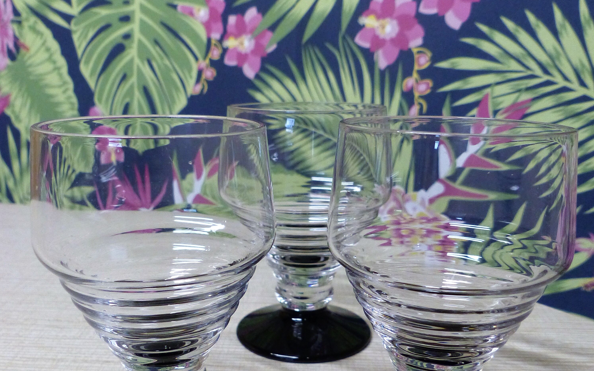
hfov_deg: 52.7
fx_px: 599
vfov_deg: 34.2
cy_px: 240
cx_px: 295
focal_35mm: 37
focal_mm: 4.5
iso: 400
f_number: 2.8
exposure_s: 1/30
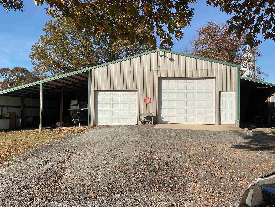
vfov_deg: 48.2
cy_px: 104
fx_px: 230
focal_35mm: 29
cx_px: 138
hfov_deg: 61.7
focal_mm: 3
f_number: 1.8
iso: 16
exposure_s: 1/2320
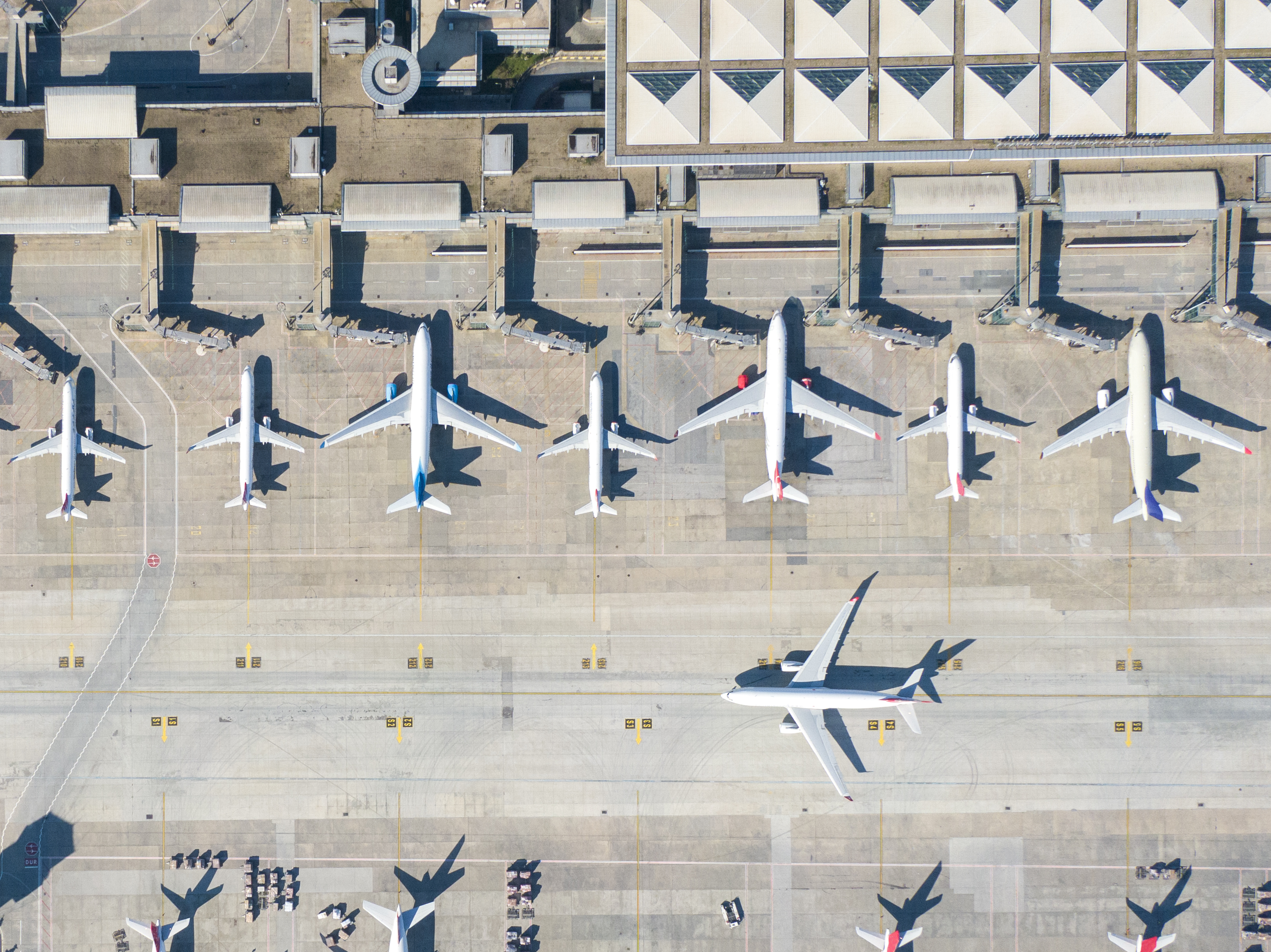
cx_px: 405
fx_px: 1505
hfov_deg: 45.0
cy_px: 658
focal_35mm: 41
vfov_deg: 34.7
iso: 100
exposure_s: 1/160
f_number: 3
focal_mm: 5
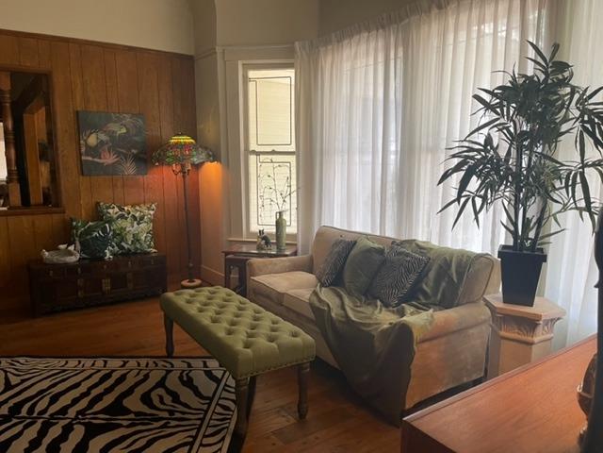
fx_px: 453
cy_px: 226
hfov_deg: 67.3
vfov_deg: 53.1
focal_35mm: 26
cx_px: 302
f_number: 1.6
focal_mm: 5.1
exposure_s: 1/60
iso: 100
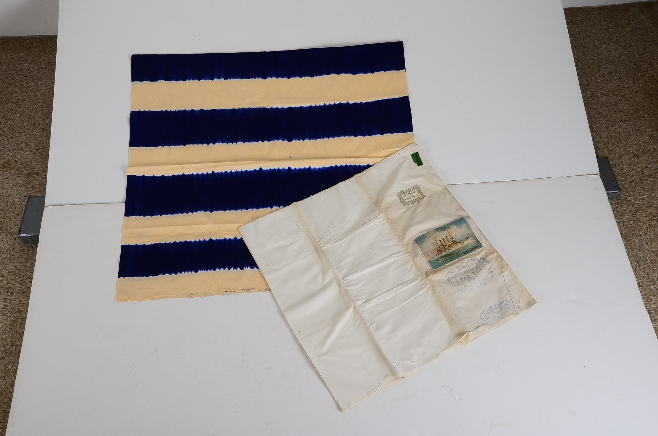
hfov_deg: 51.4
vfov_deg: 35.3
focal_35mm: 38
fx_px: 684
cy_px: 218
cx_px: 329
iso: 320
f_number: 14
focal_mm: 25
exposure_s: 1/160
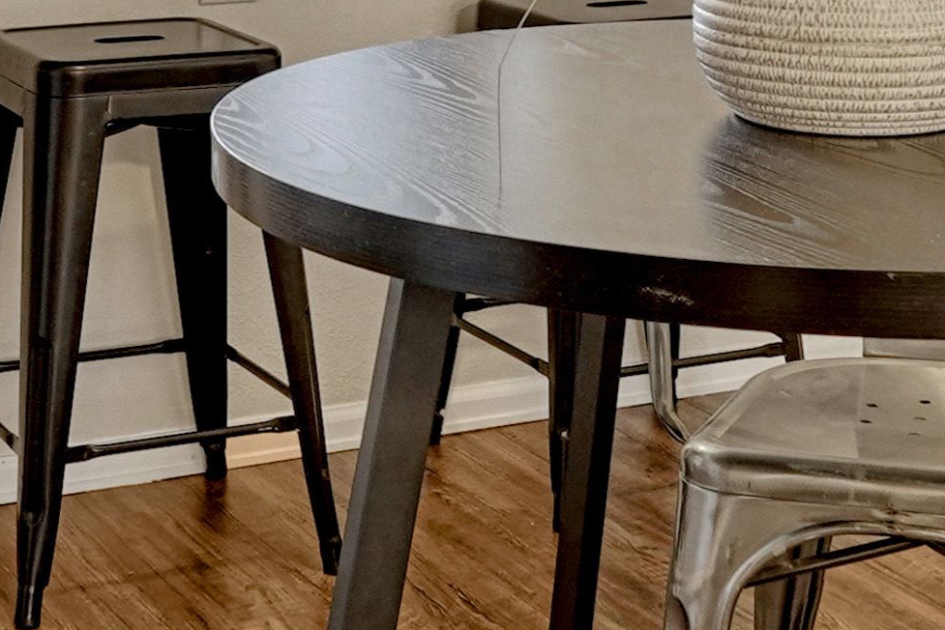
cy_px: -397
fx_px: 2258
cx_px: 391
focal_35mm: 86
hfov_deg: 23.6
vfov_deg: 14.5
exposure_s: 1/100
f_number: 8
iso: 400
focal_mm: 14
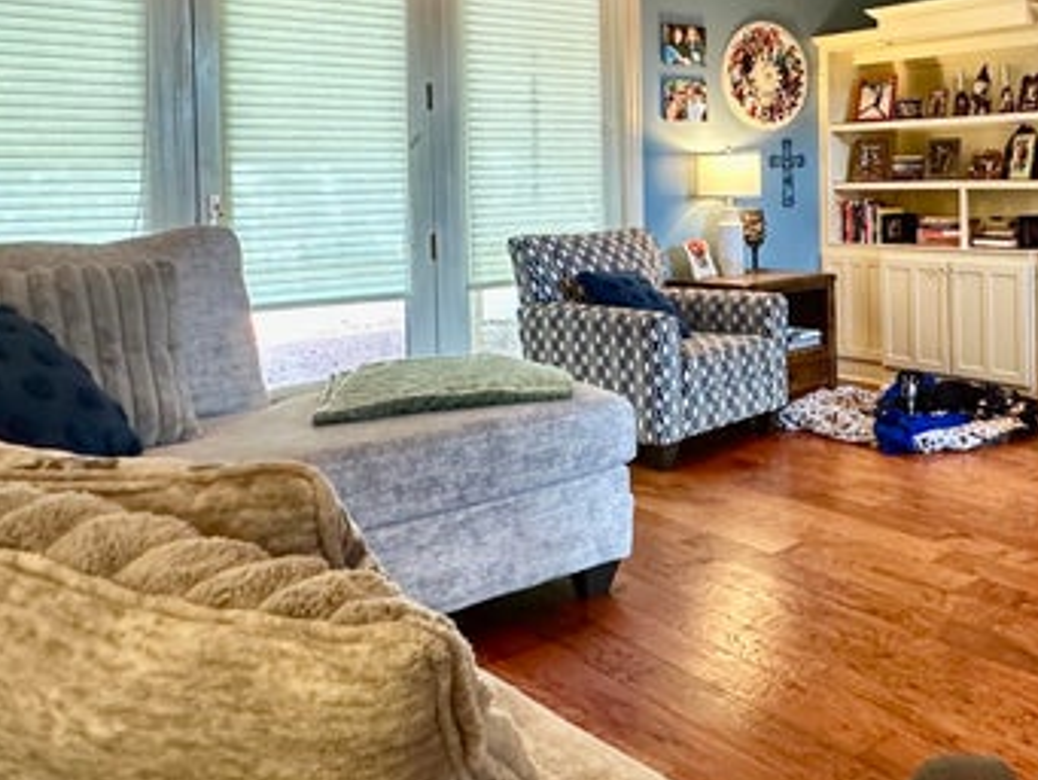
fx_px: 1050
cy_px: 219
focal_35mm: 35
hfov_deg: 47.3
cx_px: 933
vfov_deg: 39.9
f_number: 2.2
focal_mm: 2.22
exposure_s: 1/60
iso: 320
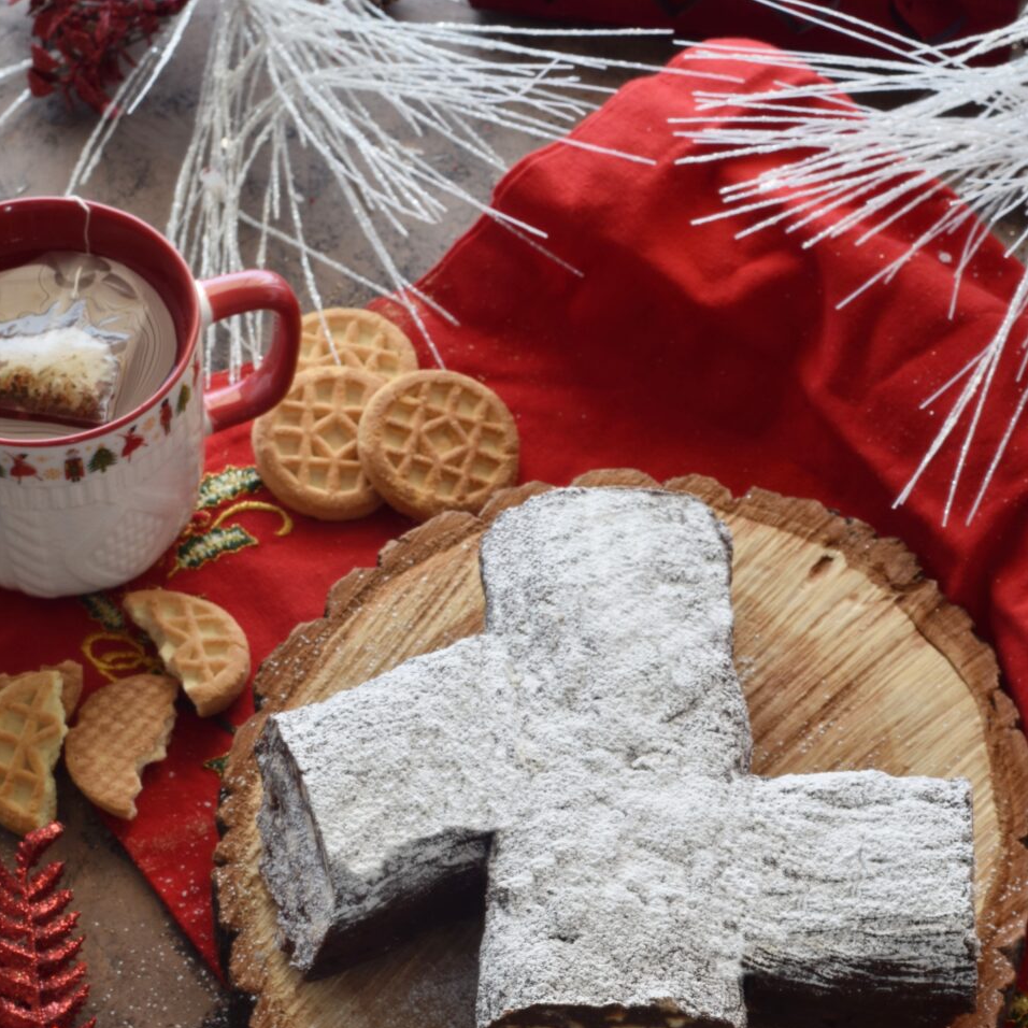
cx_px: 513
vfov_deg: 18.1
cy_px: 687
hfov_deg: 18.1
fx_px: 3225
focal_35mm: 96
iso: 100
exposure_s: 3
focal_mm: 50
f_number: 14
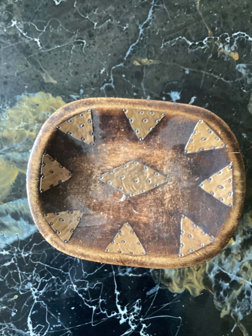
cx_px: 126
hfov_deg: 45.4
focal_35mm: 31
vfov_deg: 58.4
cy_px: 168
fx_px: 301
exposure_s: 1/40
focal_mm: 3.3
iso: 400
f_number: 2.4
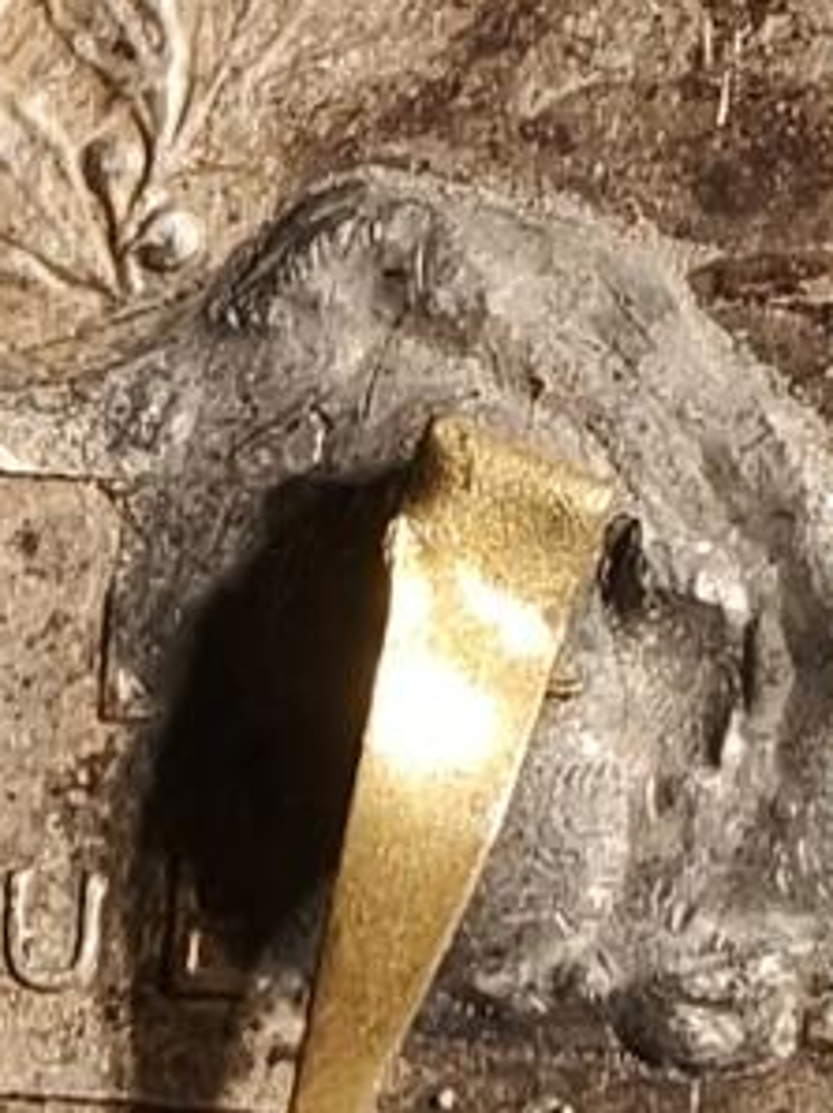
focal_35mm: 139
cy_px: 1490
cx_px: 1431
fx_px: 4466
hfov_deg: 10.1
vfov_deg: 13.6
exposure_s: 1/100
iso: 160
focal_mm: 2.32
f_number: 2
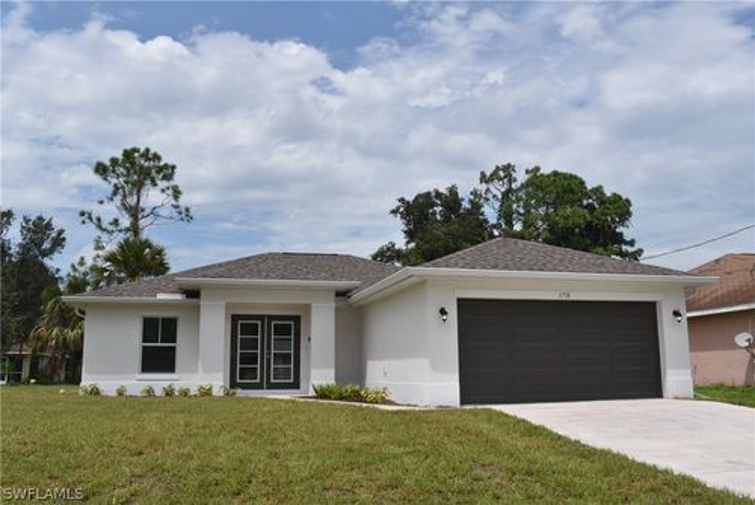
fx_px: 630
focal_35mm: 30
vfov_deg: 43.7
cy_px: 252
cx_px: 378
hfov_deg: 61.9
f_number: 20
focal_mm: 20
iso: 200
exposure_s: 1/200
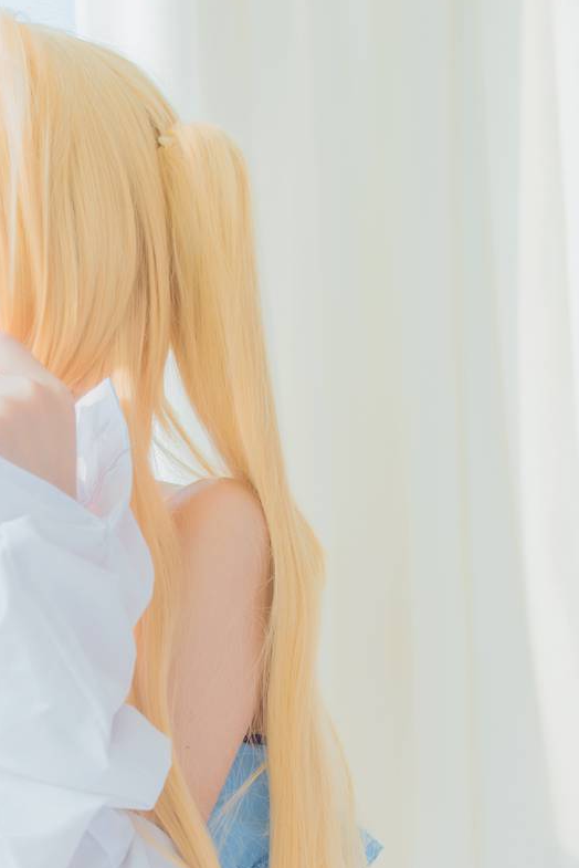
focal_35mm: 71
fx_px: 1711
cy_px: 842
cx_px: 110
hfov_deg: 19.0
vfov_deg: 27.1
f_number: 3.2
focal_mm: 31
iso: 160
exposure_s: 1/160
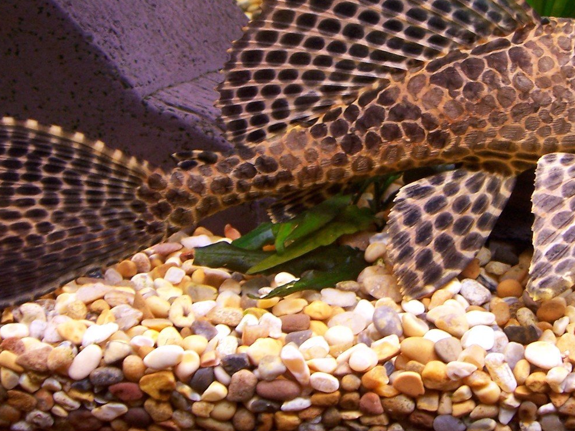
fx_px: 964
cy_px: 117
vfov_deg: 25.0
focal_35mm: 58
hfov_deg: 33.0
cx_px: 372
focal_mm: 6
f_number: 3
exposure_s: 1/8
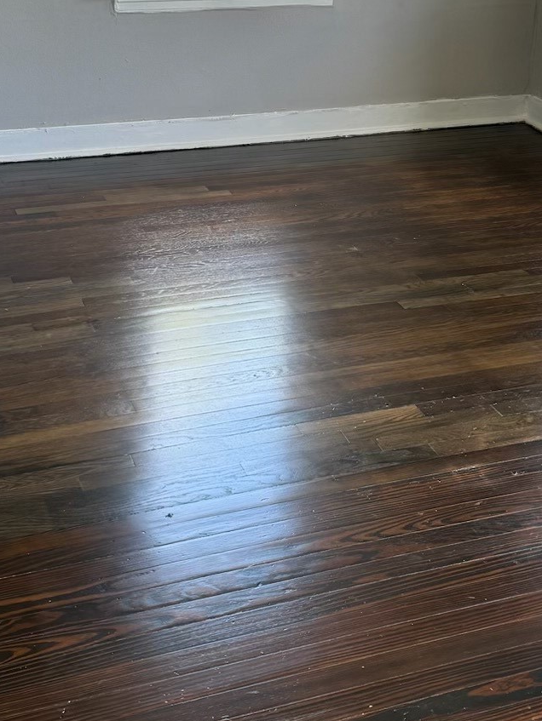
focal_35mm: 58
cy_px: 148
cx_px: 338
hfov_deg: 25.2
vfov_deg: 32.3
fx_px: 1210
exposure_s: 1/121
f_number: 1.78
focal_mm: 6.86
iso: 125
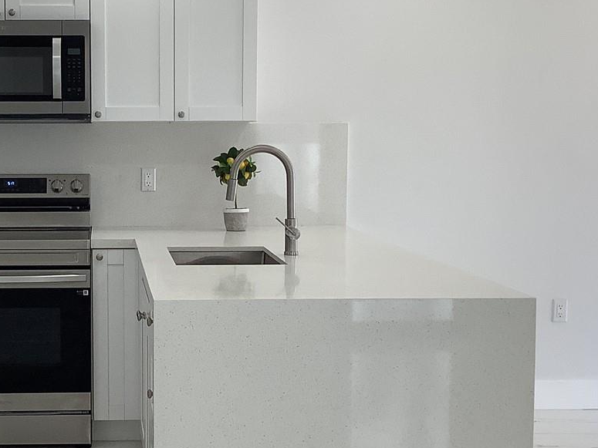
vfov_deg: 22.9
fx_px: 1105
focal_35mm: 64
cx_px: 128
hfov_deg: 29.6
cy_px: 237
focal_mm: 3.3
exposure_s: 1/120
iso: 50
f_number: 2.4
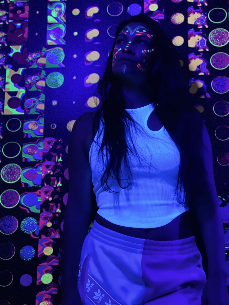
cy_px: 145
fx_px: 520
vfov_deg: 32.7
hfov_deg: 24.8
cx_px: 123
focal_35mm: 59
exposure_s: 1/15
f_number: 2
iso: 500
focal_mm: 6
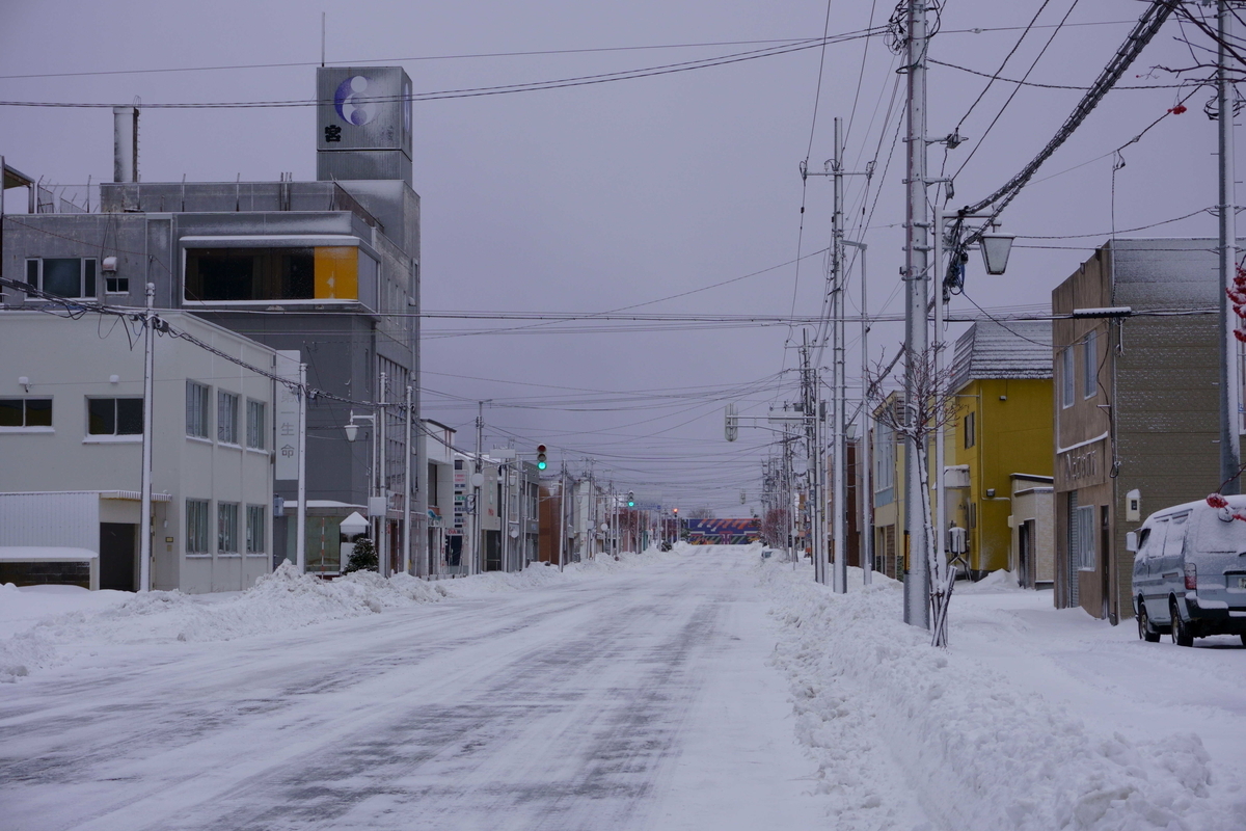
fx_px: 2596
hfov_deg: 27.0
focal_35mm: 75
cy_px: 416
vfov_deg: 18.2
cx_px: 623
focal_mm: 50
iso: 160
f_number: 9
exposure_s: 1/160
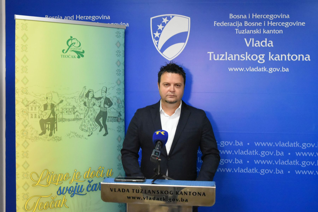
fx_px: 504
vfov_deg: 23.8
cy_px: 106
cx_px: 159
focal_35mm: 57
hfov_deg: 35.0
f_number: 9
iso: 6400
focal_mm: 38
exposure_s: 1/100
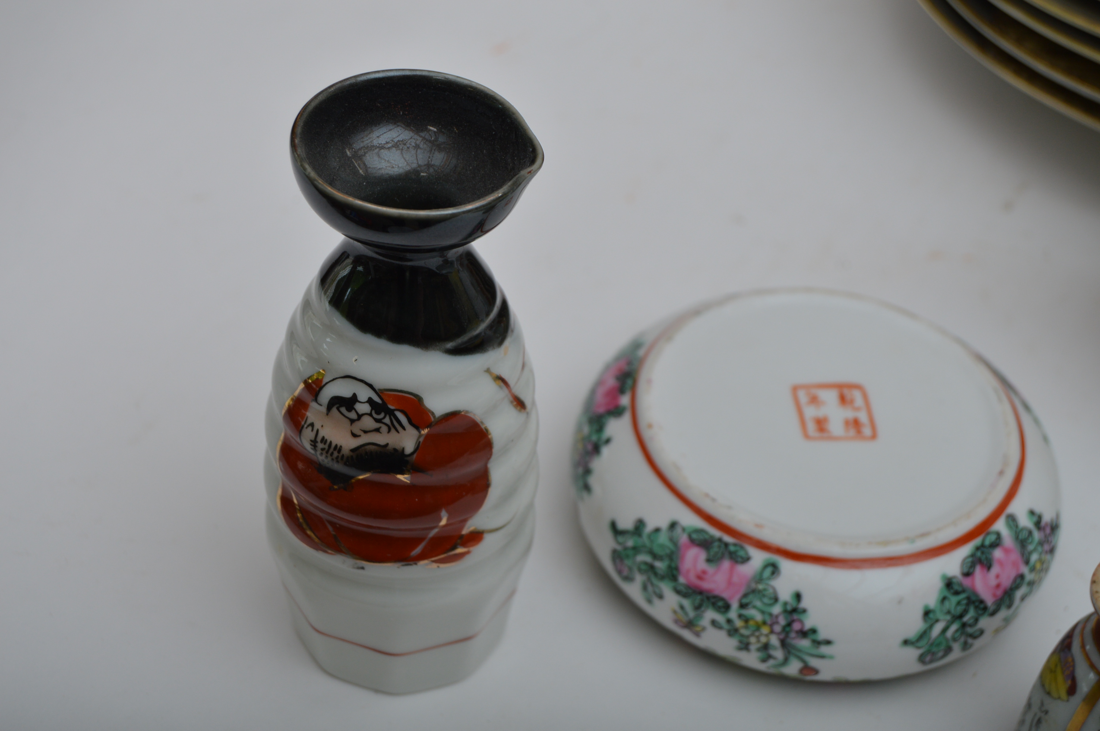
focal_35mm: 78
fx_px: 2381
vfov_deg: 17.5
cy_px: 366
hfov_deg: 26.0
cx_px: 550
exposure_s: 1/200
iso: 200
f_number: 5.6
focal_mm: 52
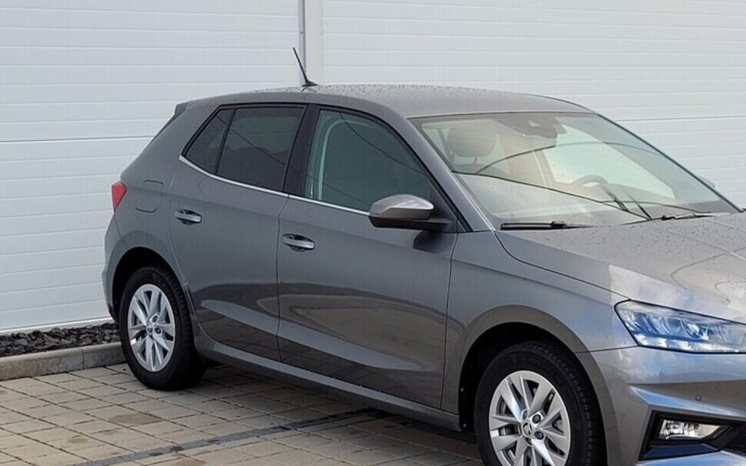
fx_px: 834
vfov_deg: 31.2
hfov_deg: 47.2
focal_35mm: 41
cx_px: 517
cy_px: 263
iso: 40
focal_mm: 5.4
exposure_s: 1/400
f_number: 1.8
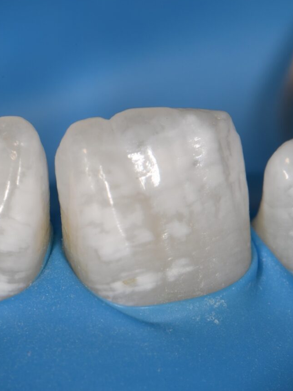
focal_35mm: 217
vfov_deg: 9.1
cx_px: 76
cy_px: 206
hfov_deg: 6.8
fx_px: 2448
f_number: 32
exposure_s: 1/160
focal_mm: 105
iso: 200
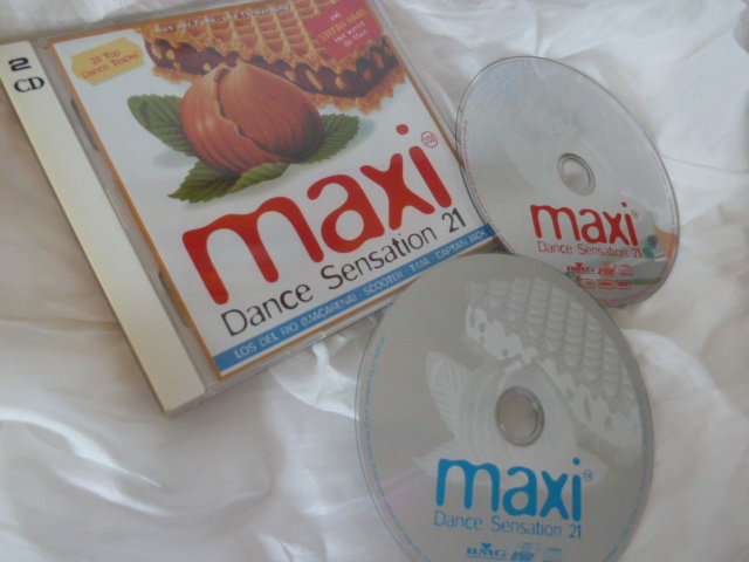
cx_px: 374
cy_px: 281
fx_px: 584
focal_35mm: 27
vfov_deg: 51.4
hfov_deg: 65.3
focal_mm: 4.4
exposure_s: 1/13
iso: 400
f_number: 3.3
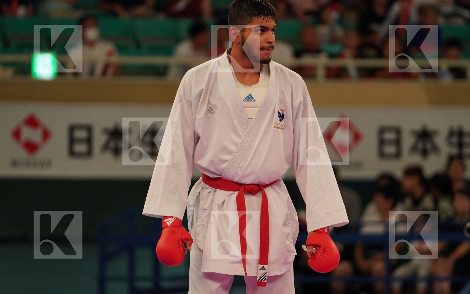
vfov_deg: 4.3
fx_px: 3894
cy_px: 141
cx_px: 236
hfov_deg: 6.9
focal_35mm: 304
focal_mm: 198
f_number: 2.8
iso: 1600
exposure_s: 1/1000
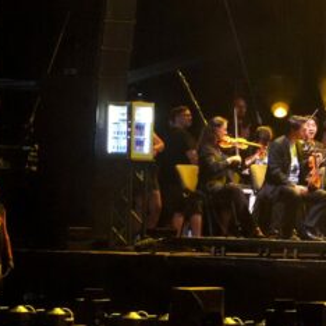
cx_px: 337
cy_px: 167
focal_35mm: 681
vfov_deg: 2.6
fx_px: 7260
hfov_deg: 2.6
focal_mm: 163
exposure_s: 1/40
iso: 6400
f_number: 6.3
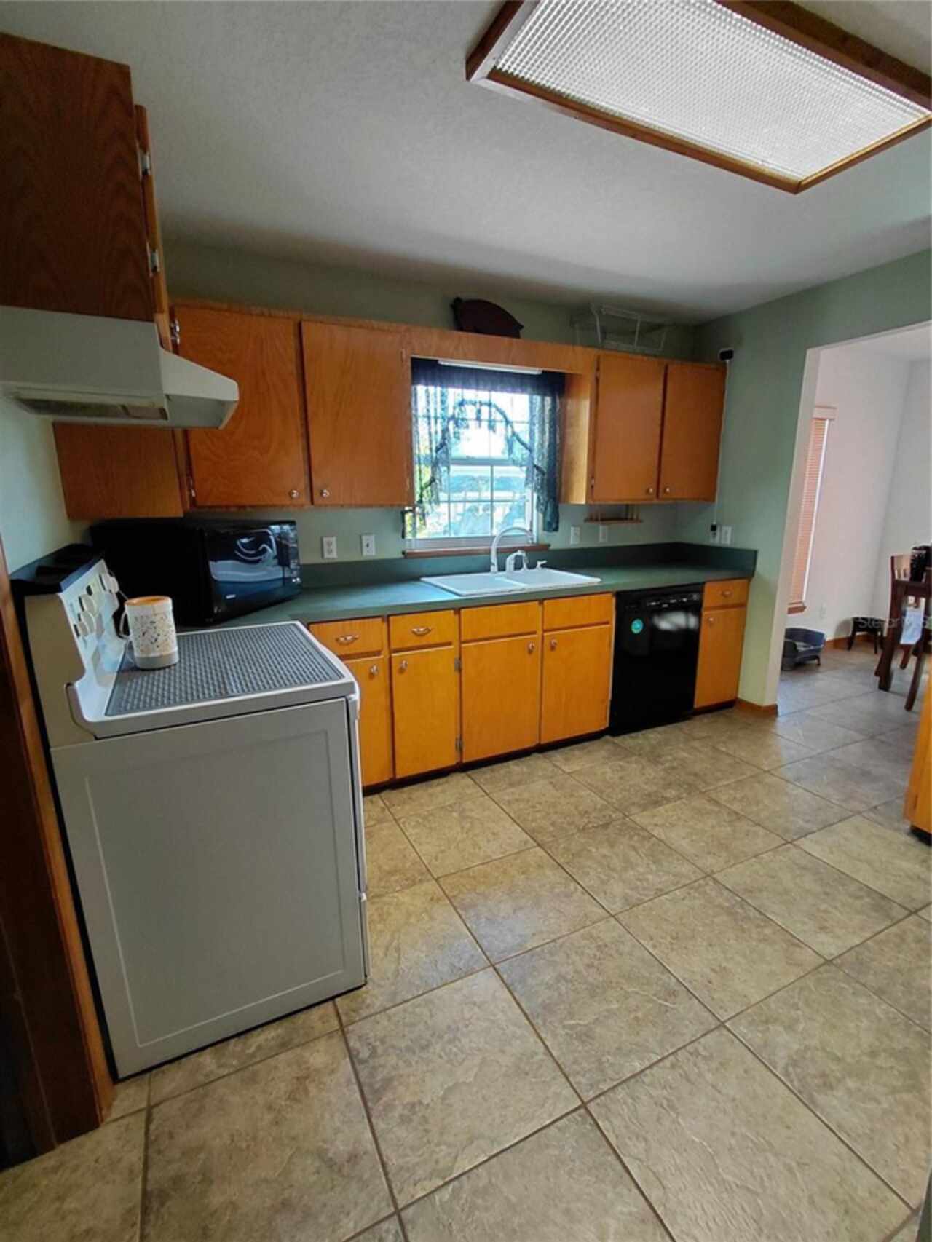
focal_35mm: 16
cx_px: 466
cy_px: 621
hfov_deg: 78.1
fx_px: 574
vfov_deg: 94.5
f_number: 2.2
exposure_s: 1/60
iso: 160
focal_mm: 1.64
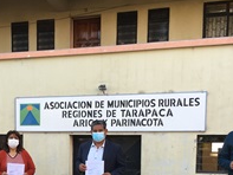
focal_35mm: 66
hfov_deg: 28.6
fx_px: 445
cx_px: 39
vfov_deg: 21.5
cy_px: 174
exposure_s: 1/117
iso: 25
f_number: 2.2
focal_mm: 4.15
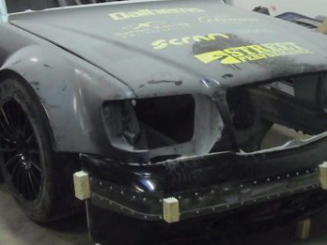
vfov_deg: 21.6
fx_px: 642
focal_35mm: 68
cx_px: 146
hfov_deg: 28.5
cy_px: 87
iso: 800
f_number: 2.7
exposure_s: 1/30
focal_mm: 6.2
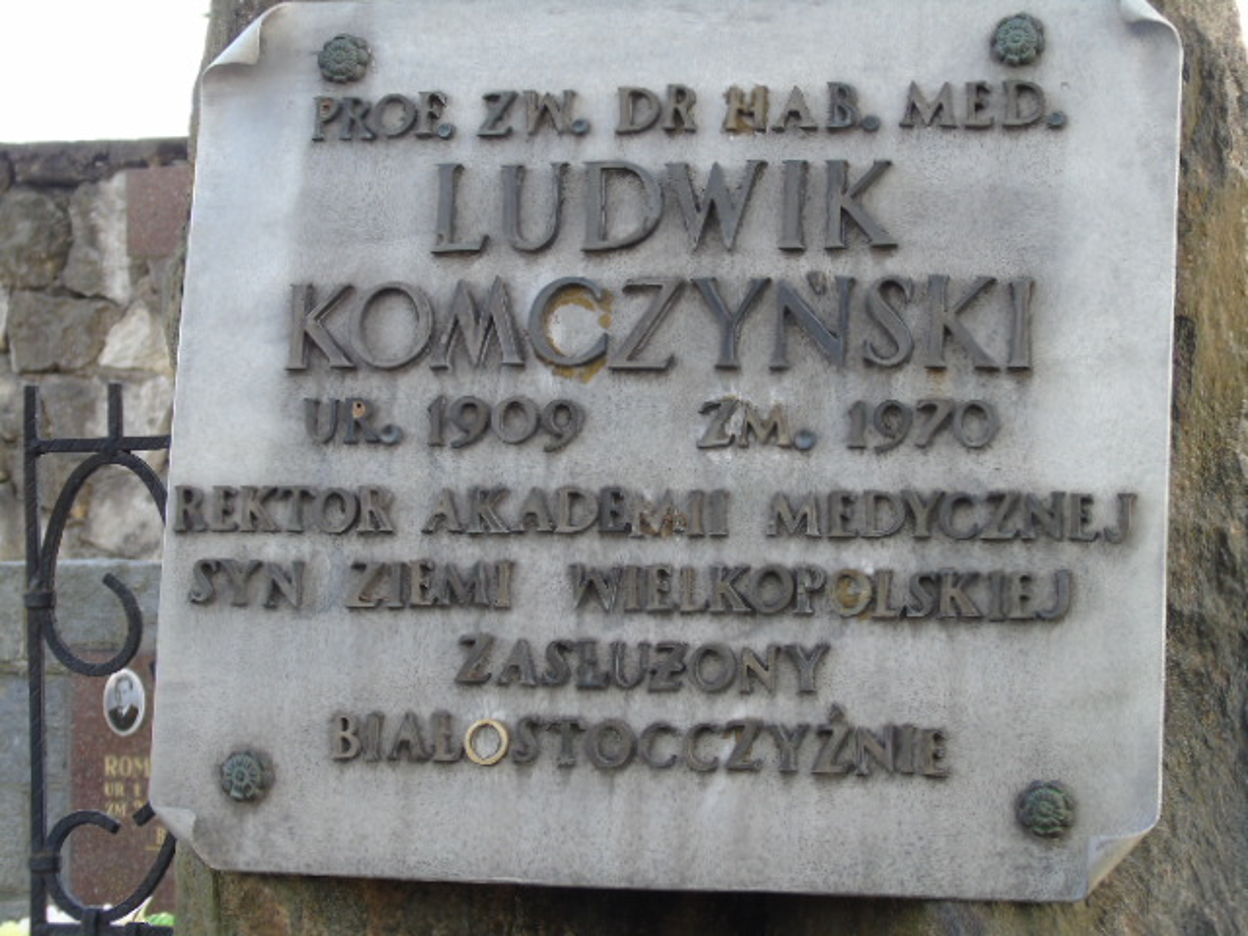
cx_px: 624
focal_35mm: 108
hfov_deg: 18.2
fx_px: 3894
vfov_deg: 13.7
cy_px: 468
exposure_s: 1/30
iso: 100
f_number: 4.4
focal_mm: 19
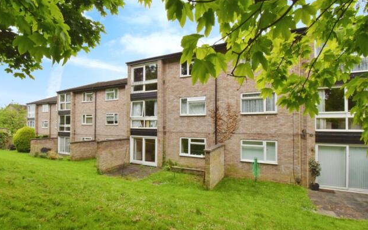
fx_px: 160
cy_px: 115
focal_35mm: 16
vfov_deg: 71.2
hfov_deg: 97.8
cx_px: 176
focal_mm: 10
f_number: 20
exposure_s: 1/80
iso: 1000
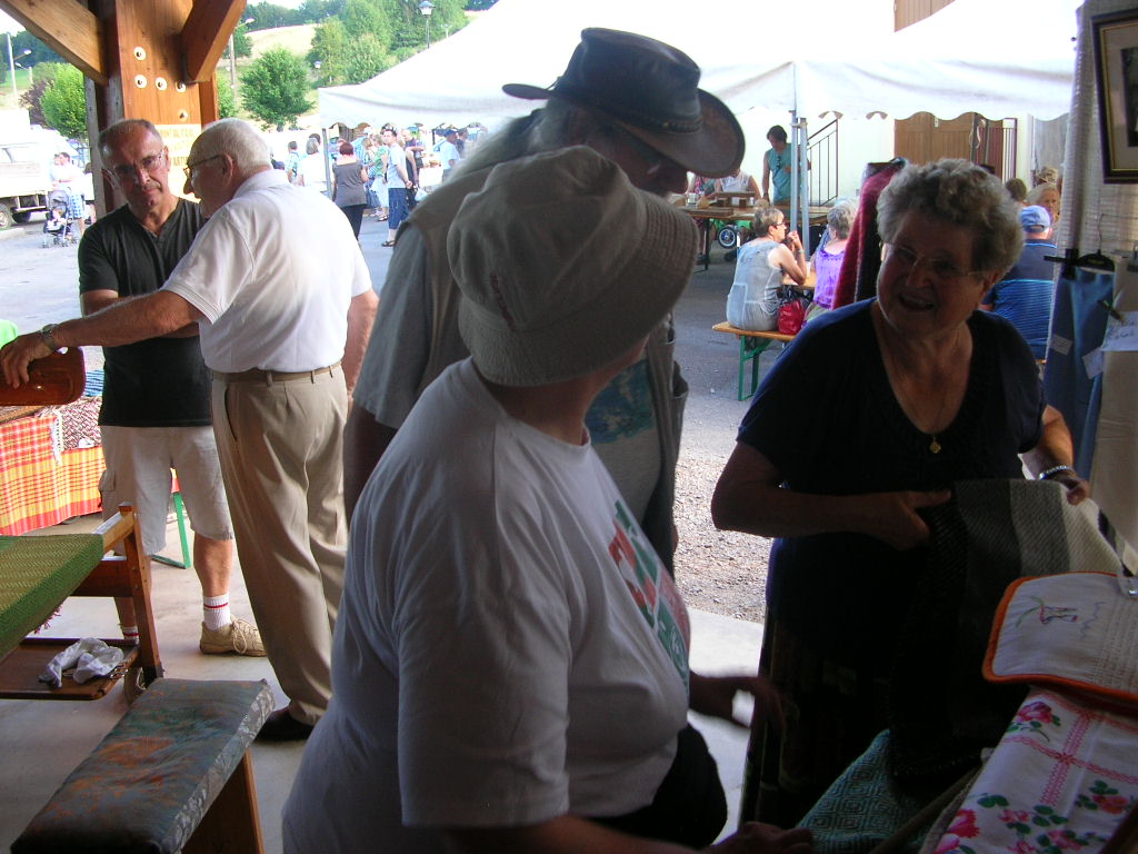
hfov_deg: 52.6
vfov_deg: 40.7
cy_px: 427
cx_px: 569
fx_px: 1151
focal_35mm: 35
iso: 50
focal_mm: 5.8
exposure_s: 1/30
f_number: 2.8
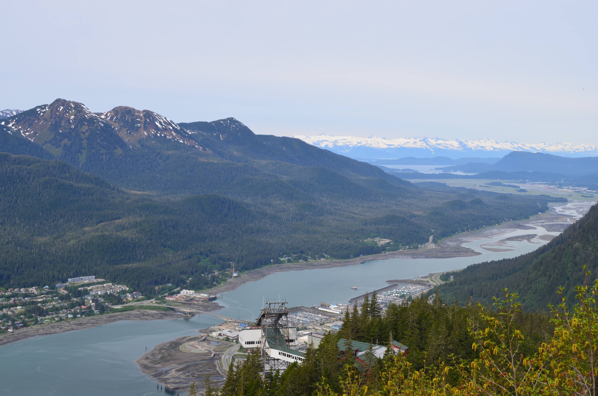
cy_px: 198
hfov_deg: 41.2
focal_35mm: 48
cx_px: 299
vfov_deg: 28.0
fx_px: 796
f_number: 11
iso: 100
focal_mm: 32
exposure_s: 1/125
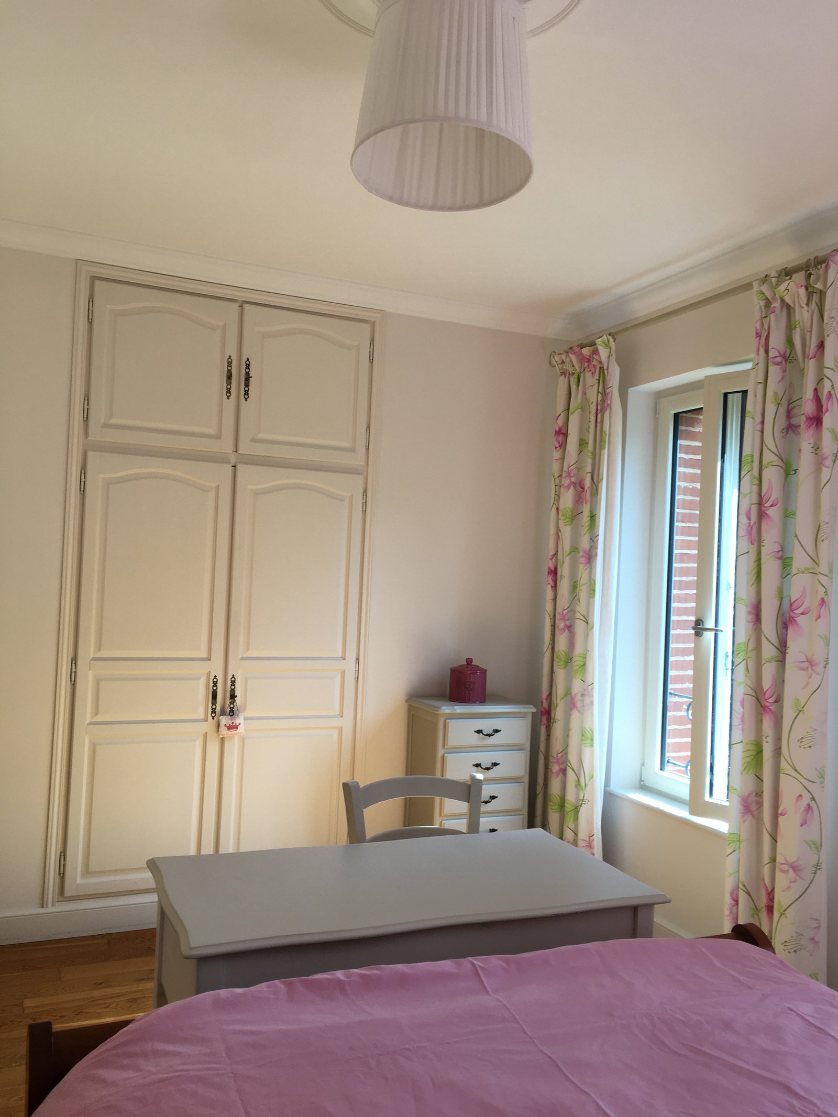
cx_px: 419
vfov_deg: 61.7
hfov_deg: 48.2
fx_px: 936
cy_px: 558
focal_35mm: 29
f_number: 2.2
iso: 25
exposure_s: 1/100
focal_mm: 4.15
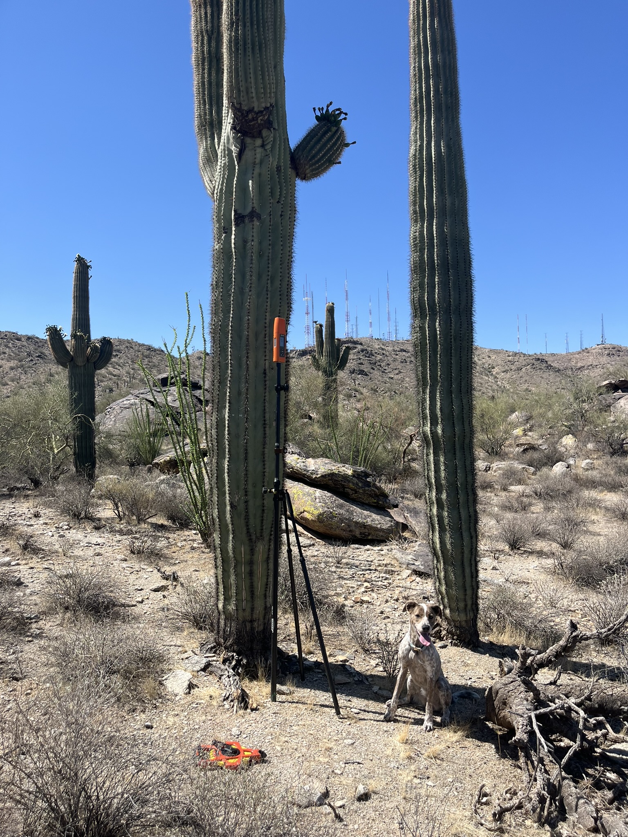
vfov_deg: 67.3
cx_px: 314
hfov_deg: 53.1
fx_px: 629
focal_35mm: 26
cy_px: 418
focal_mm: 5.1
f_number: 1.6
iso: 50
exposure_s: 1/3215
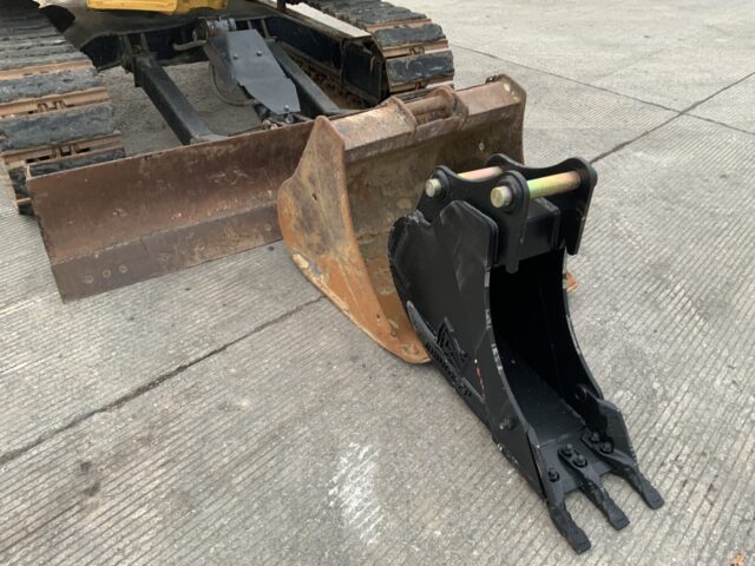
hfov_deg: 61.7
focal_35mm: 29
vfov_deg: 48.2
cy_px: 283
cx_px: 378
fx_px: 633
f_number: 1.8
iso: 100
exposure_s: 1/60
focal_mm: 3
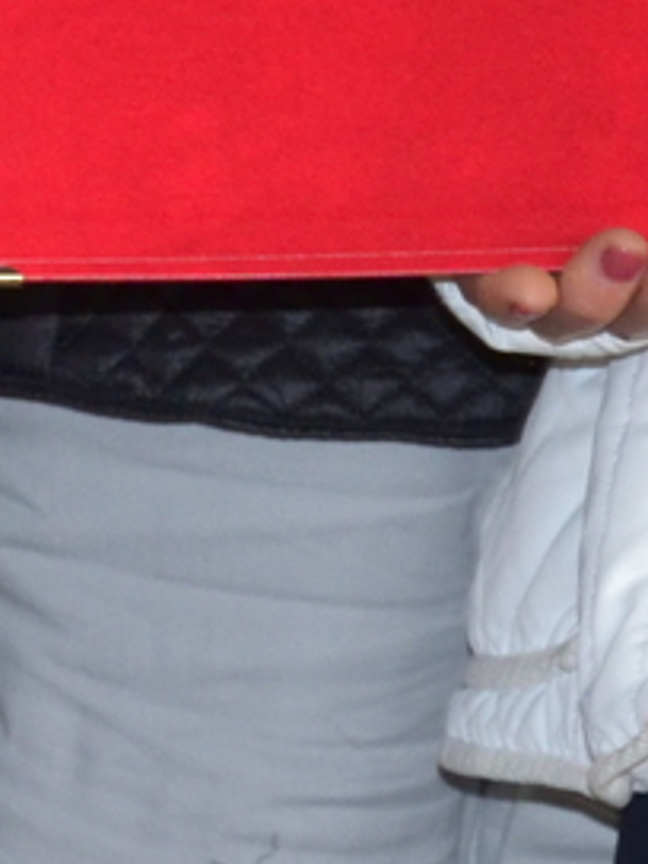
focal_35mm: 457
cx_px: 623
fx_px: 11416
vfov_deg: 4.3
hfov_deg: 3.2
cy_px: -835
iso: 800
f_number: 4.8
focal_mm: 45
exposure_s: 1/60
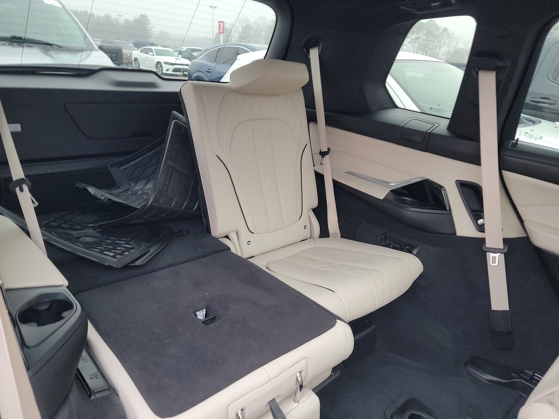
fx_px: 388
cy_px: 210
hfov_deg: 71.6
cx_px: 280
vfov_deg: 56.8
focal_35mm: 24
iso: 446
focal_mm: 6.7
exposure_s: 1/59
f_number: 1.8
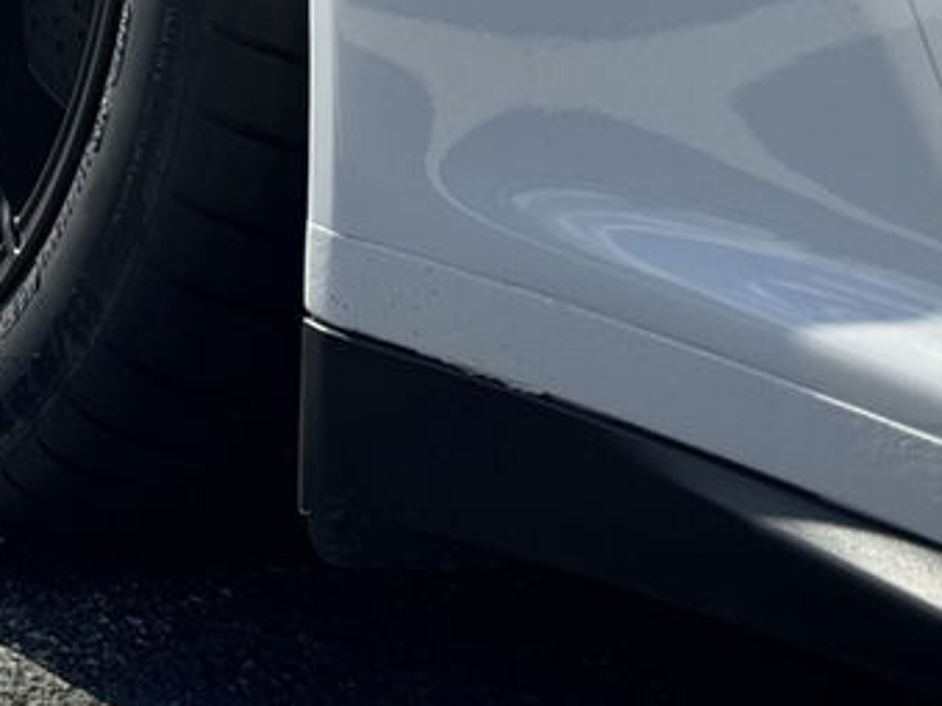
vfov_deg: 9.9
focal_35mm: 145
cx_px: -172
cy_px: -359
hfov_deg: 13.3
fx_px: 3944
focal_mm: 6.76
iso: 64
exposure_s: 1/4310
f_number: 1.78
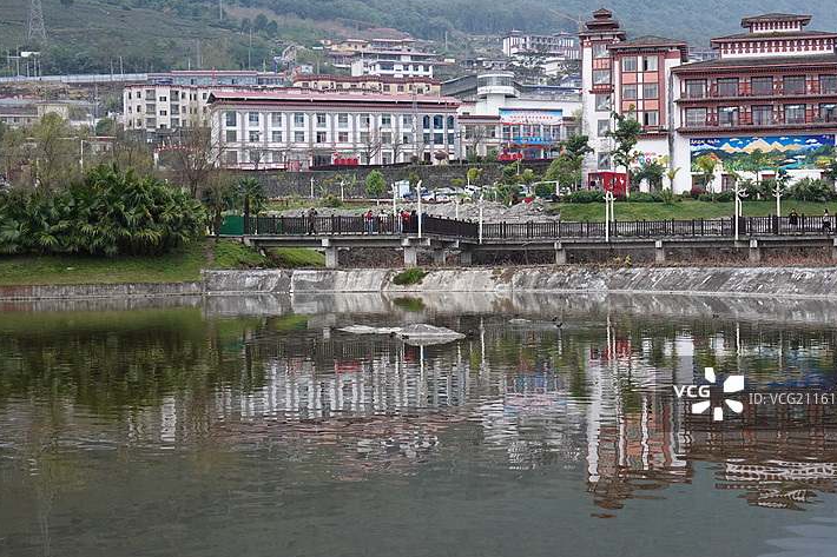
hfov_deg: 32.4
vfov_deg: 21.9
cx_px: 447
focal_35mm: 62
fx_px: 1441
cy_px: 248
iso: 320
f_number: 4
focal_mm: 20.26
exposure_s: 1/60
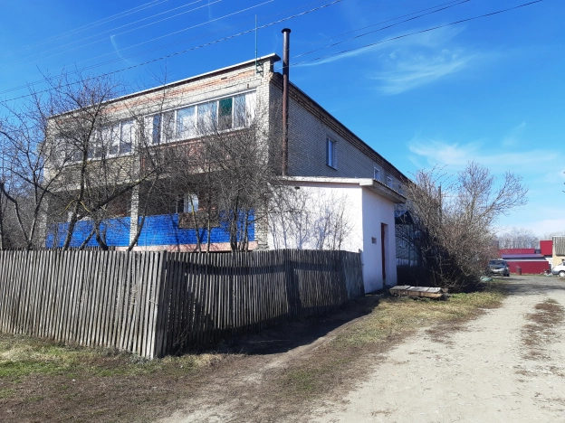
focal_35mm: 26
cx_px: 282
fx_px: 424
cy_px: 212
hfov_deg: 67.3
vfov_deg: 53.1
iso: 40
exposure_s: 1/1585
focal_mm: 3.93
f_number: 1.7
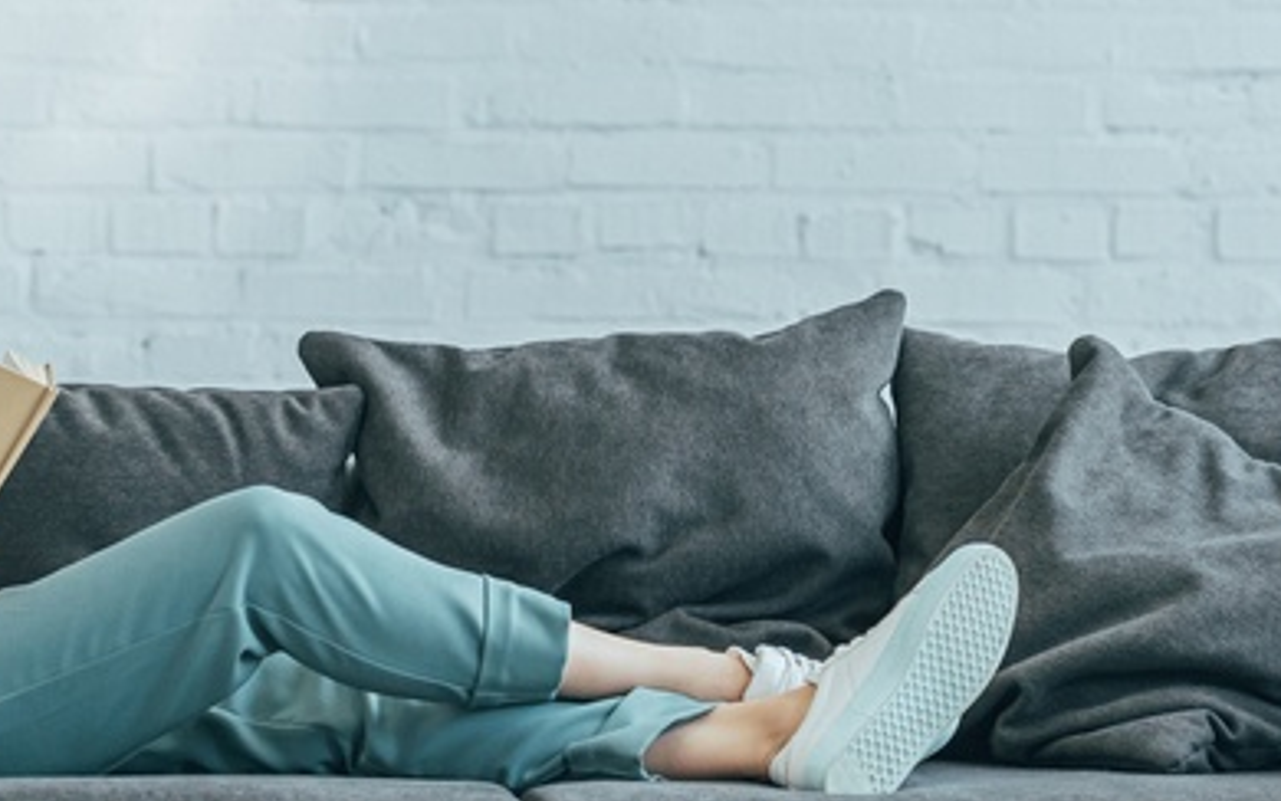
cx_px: 488
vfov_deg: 5.9
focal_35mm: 222
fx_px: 7753
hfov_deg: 9.4
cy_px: 277
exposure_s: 1/200
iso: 400
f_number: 3.5
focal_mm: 85
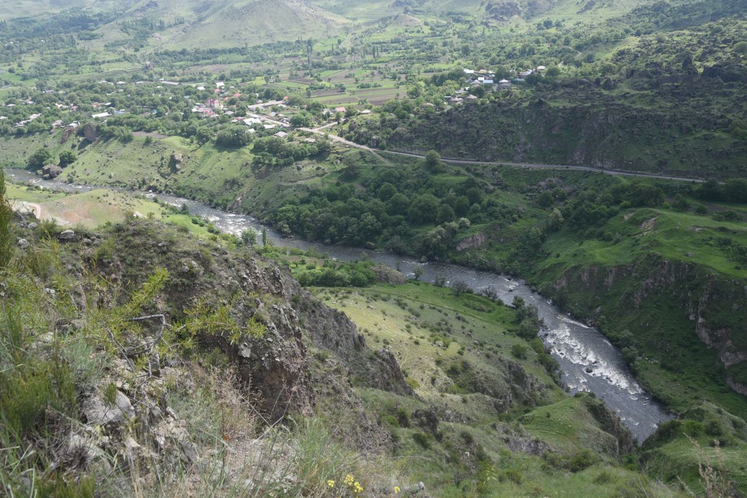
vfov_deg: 26.5
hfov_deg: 38.9
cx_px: 368
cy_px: 248
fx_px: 1058
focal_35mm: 51
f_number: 8
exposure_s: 1/125
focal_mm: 50
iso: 125
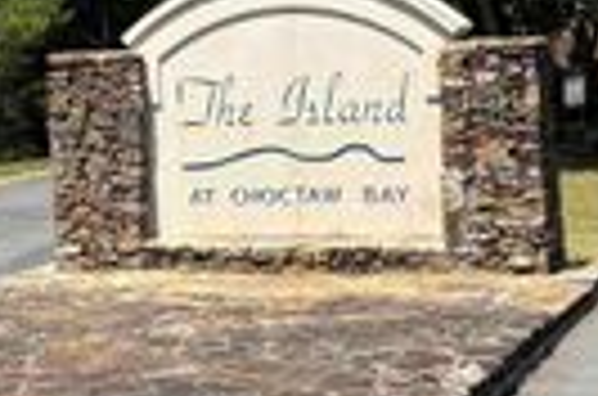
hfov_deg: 20.0
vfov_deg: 13.1
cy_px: -56
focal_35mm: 102
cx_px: 378
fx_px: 1690
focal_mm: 5.96
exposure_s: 1/2398
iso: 50
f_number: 1.6
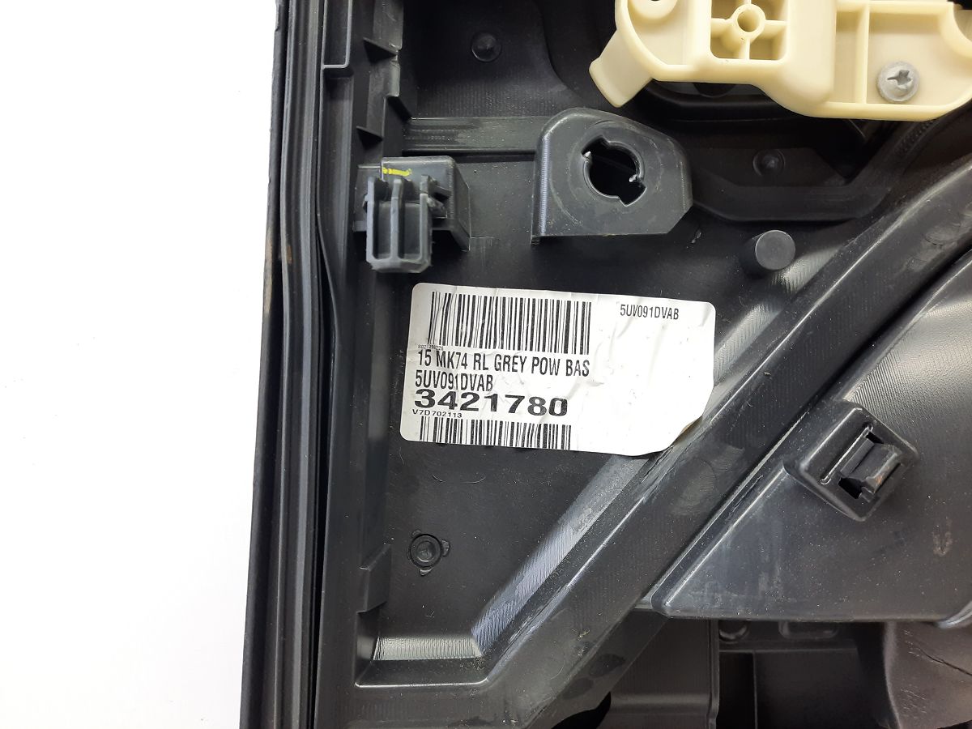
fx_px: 702
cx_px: 486
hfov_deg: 69.4
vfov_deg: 54.9
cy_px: 364
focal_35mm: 25
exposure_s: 1/50
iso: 125
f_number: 2
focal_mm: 4.6
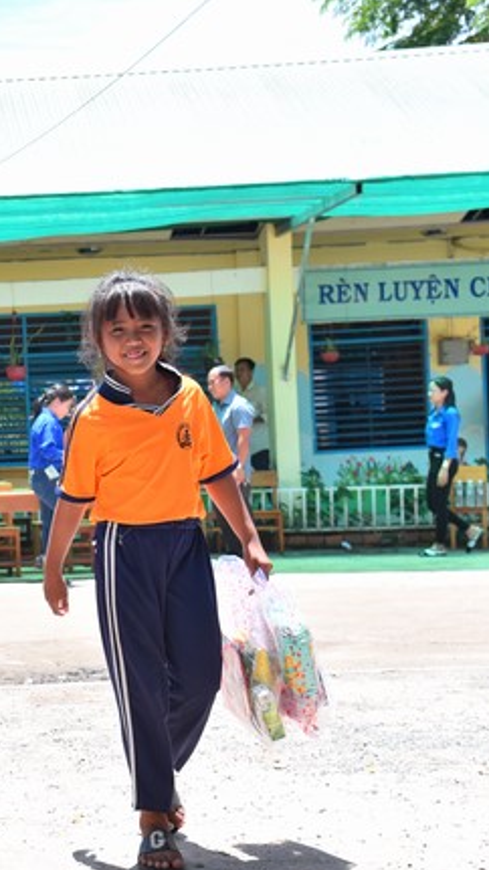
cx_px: -125
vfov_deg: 26.9
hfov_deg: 14.7
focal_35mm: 79
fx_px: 1824
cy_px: 435
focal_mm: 50
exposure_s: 1/320
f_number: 6.3
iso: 250
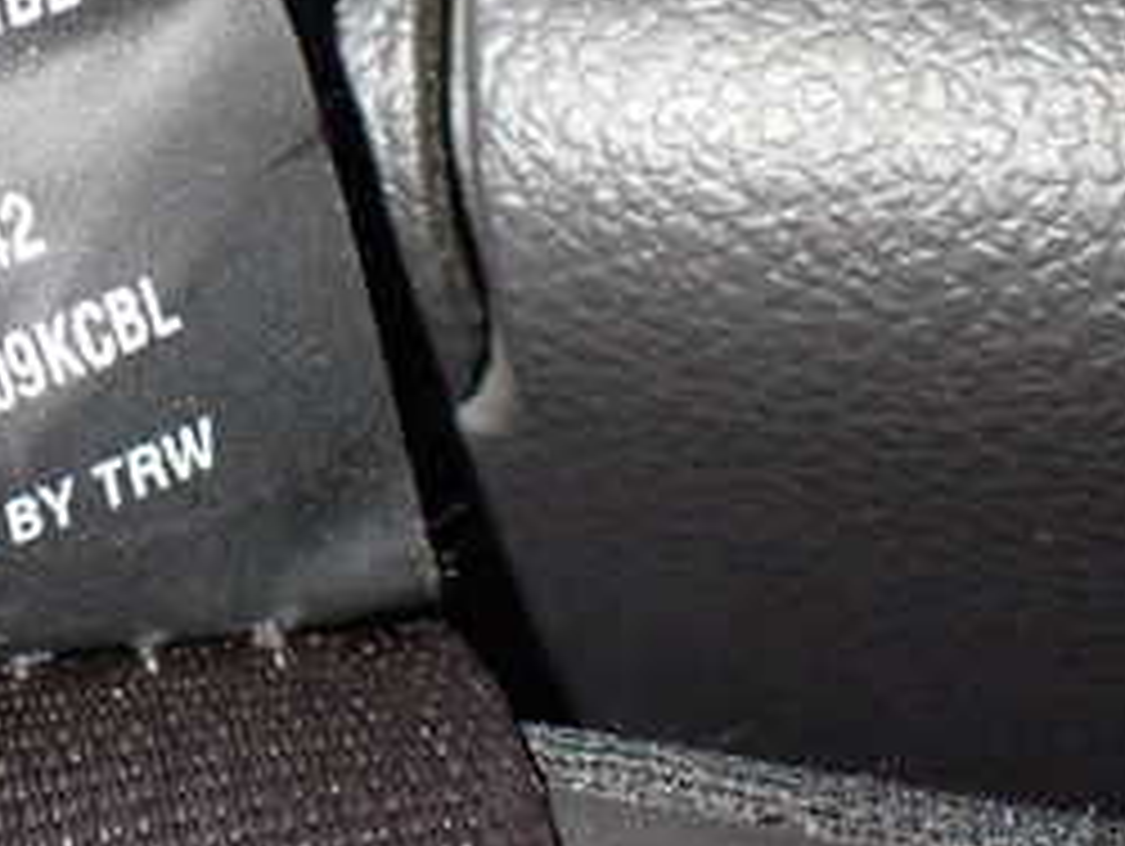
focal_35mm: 72
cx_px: -9
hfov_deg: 25.6
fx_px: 2342
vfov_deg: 20.3
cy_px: 220
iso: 800
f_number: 2.3
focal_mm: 5.4
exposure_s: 1/40
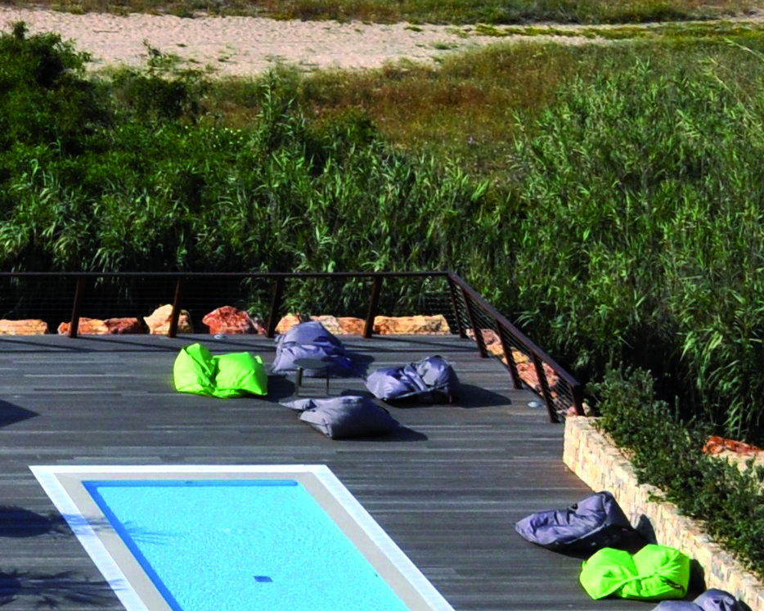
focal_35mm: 187
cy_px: -265
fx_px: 4231
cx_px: -700
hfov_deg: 9.7
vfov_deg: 8.1
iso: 200
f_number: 11
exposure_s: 1/500
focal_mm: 29
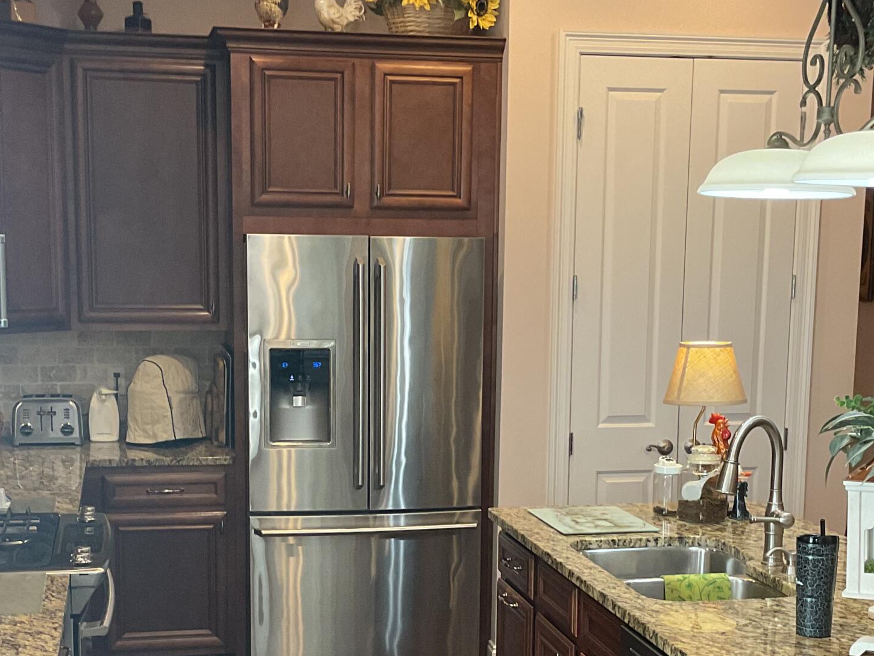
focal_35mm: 60
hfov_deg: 32.2
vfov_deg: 24.2
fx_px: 1515
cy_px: 473
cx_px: 444
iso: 100
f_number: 1.8
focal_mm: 3
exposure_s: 1/60
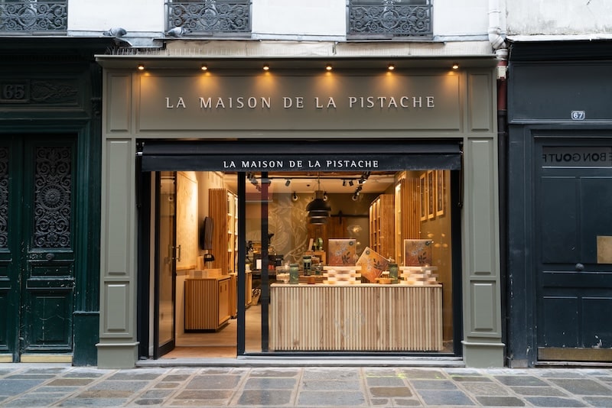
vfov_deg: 33.4
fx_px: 680
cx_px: 306
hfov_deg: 48.4
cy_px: 204
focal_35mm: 40
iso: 200
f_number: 9
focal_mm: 40
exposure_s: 1/13
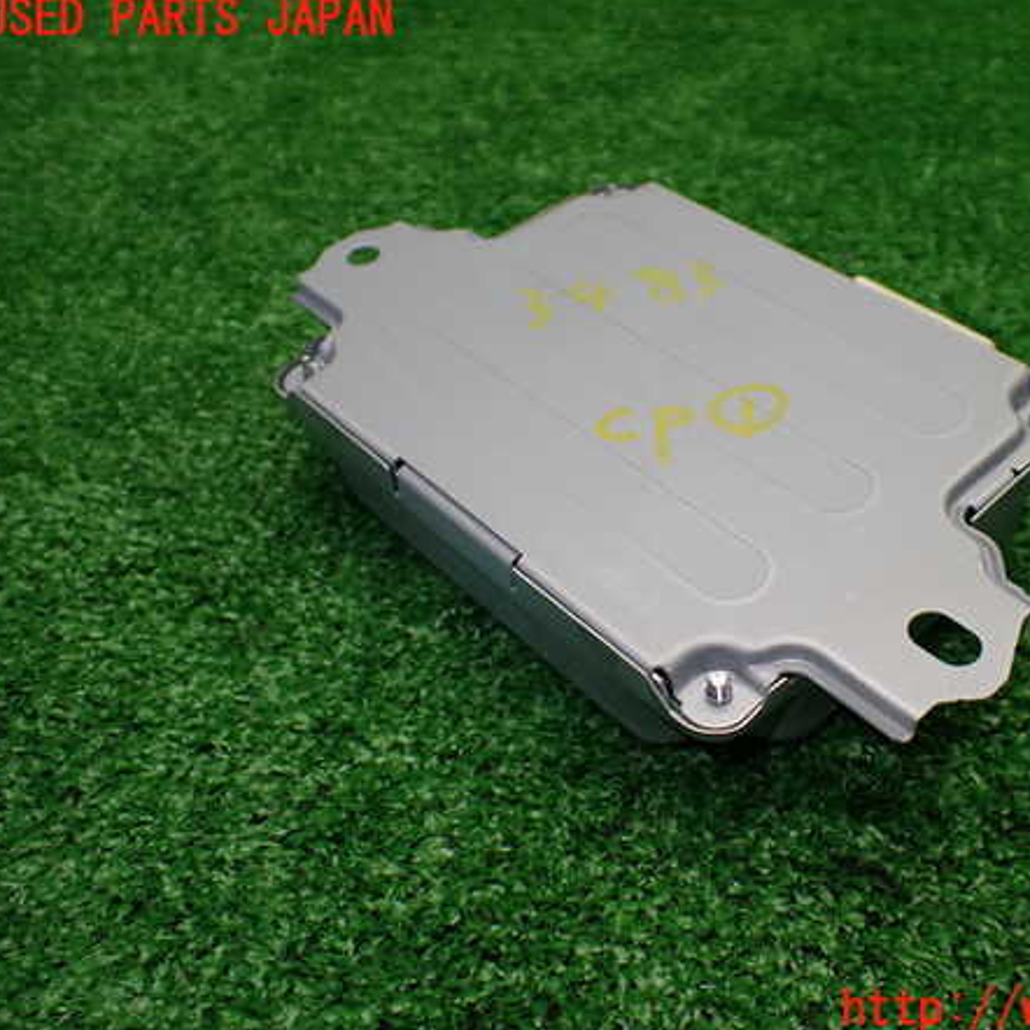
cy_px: 515
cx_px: 669
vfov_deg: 46.0
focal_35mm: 36
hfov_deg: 45.5
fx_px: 1212
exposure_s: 1/125
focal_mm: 5.4
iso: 200
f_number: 2.3
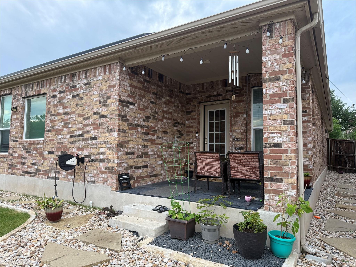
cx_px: 178
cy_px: 134
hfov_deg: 71.6
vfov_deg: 56.8
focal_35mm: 24
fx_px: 247
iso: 100
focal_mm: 6.76
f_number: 1.78
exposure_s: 1/370
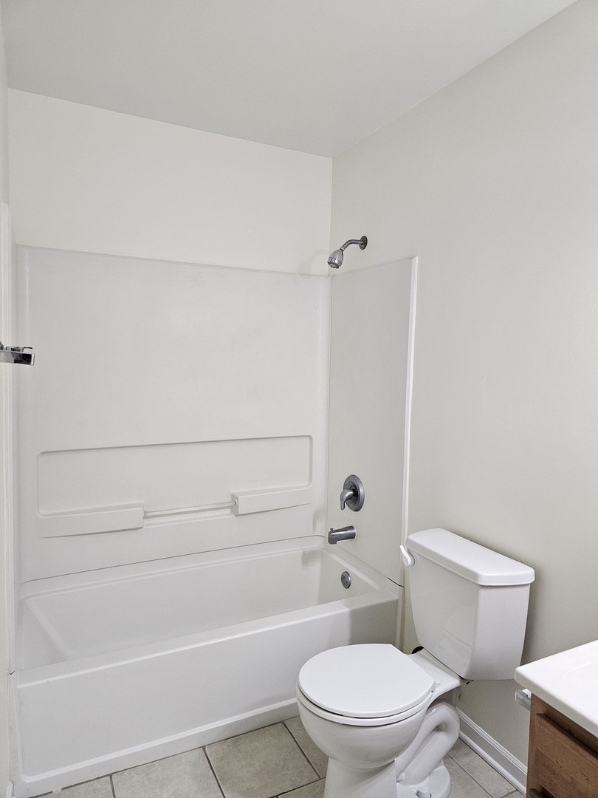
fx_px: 530
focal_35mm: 23
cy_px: 399
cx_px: 299
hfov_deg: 58.9
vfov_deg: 73.9
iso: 250
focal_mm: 6.3
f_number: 1.7
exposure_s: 1/359
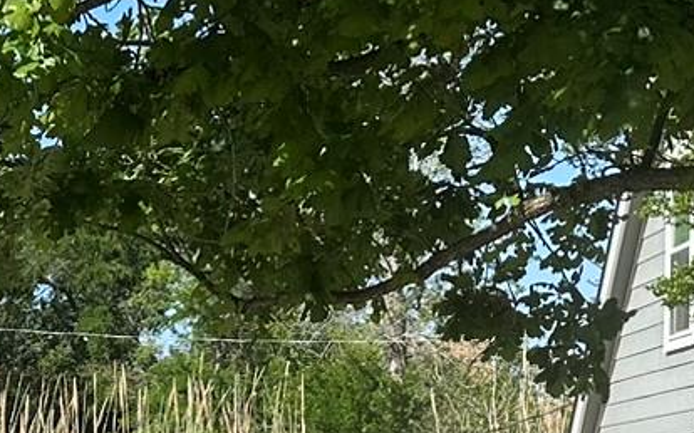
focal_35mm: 126
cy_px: 787
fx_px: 2381
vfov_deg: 9.8
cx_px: 84
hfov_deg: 16.4
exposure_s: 1/4348
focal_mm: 6.86
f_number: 1.78
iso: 80
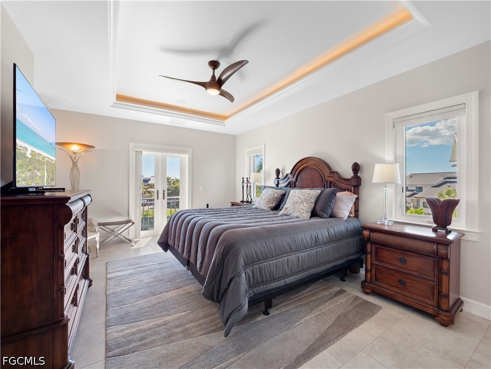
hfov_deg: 102.1
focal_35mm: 14
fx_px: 199
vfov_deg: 85.7
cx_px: 246
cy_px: 184
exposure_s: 1/6
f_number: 7.1
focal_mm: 7
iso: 200
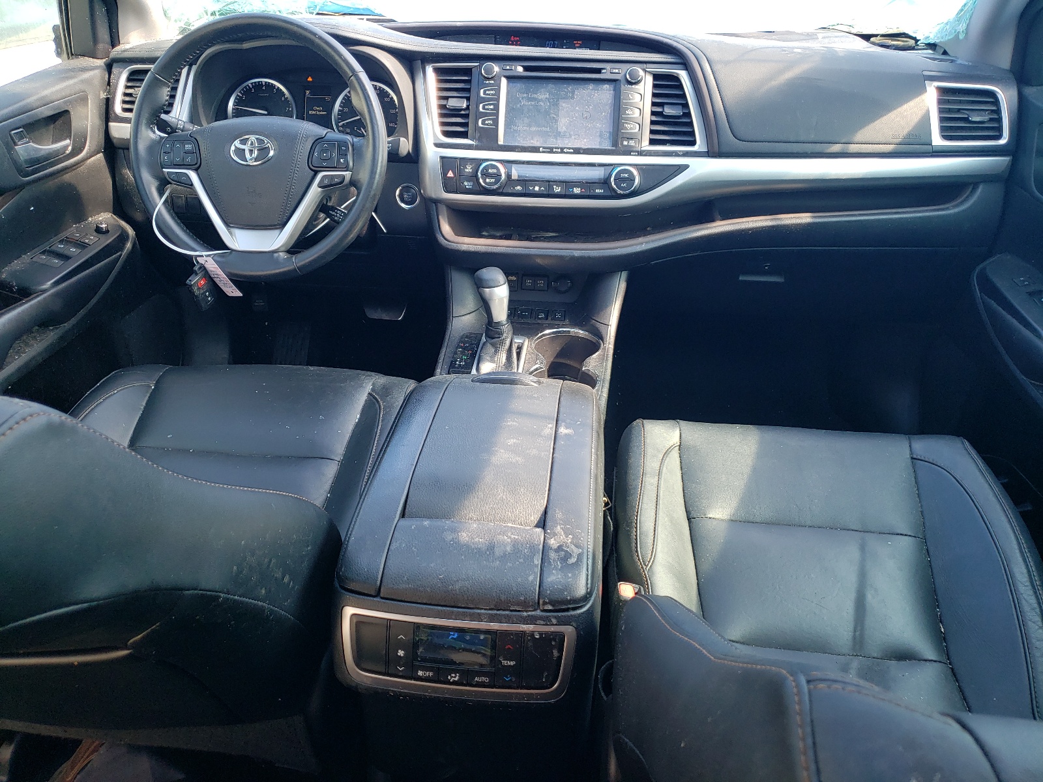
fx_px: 783
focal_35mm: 26
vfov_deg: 53.1
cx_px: 522
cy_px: 391
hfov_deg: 67.3
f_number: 1.5
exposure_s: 1/222
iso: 50
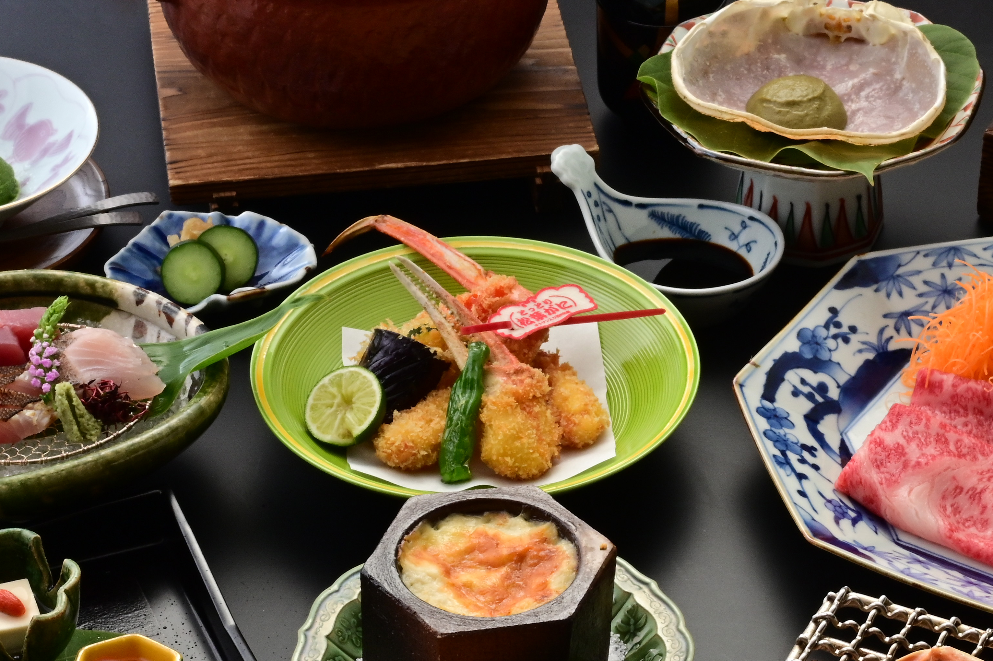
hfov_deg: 18.1
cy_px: 551
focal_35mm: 113
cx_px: 616
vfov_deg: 12.1
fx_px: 3115
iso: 250
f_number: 22
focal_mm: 43
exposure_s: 1/125
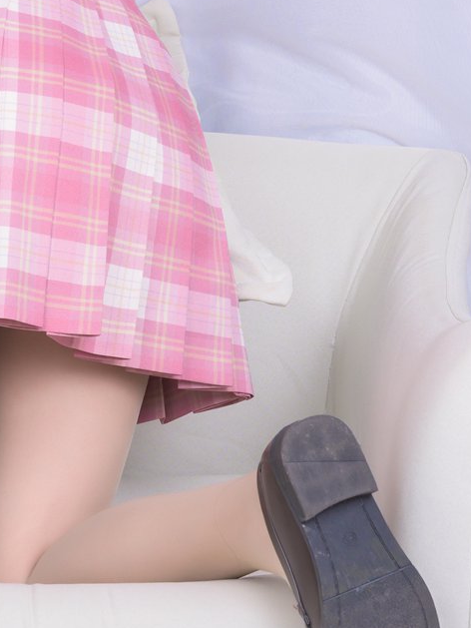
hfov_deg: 9.5
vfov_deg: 12.6
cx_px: 46
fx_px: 2811
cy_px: 16
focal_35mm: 155
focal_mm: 52
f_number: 8
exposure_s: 1/160
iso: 500
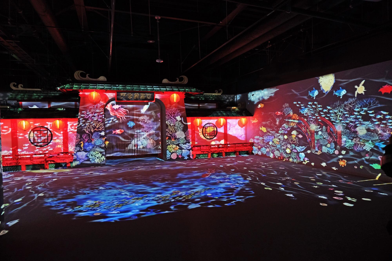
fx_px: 250
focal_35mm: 23
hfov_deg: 76.1
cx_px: 196
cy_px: 130
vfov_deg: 55.1
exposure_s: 1/20
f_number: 3.5
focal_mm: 15
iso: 2000
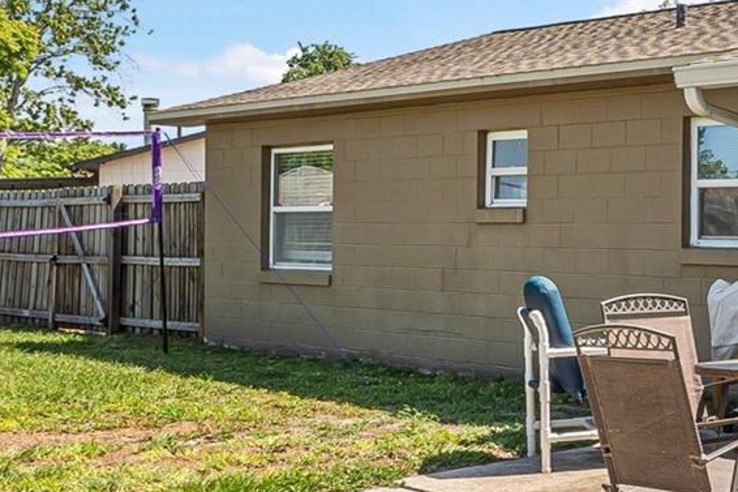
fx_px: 1332
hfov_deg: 26.7
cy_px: 282
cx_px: 934
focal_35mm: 65
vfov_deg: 20.9
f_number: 10
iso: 100
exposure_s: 1/160
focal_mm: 15.5
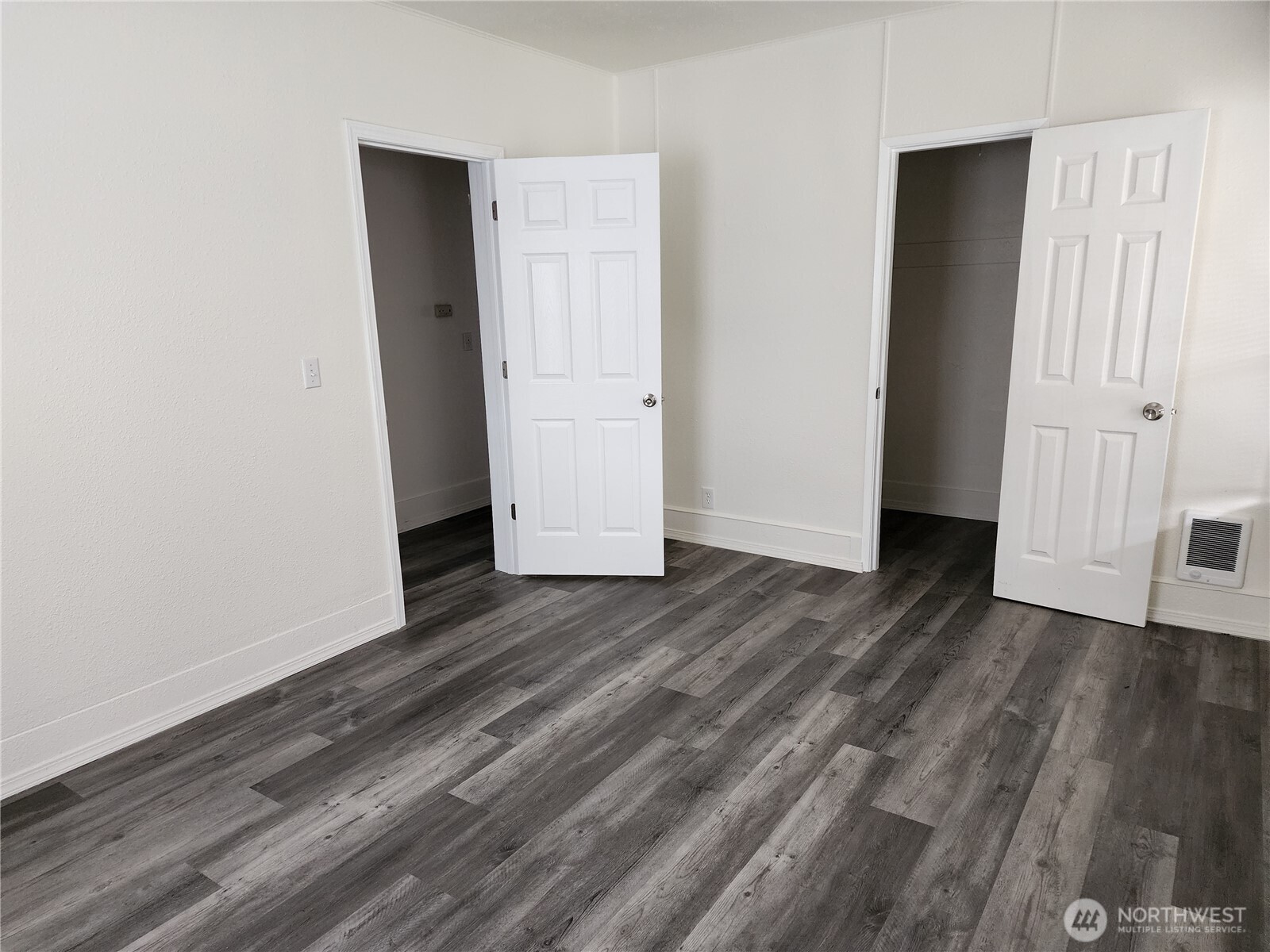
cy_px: 476
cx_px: 635
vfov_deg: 58.9
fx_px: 844
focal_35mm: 23
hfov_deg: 73.9
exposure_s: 1/120
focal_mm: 6.4
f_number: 1.8
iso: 500
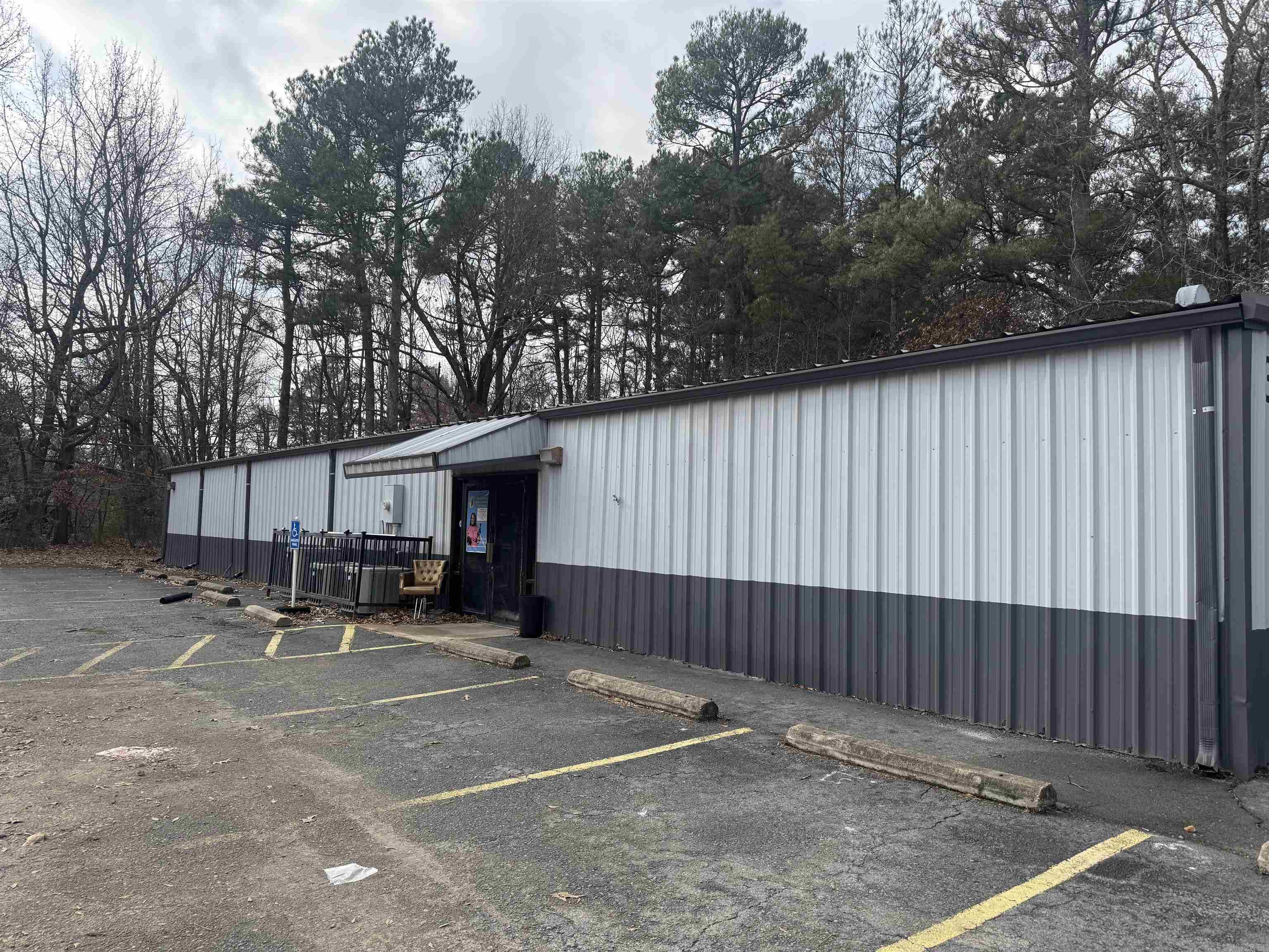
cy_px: 476
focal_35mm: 24
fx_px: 880
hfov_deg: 71.6
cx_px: 634
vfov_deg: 56.8
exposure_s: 1/2415
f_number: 1.78
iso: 80
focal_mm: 6.76
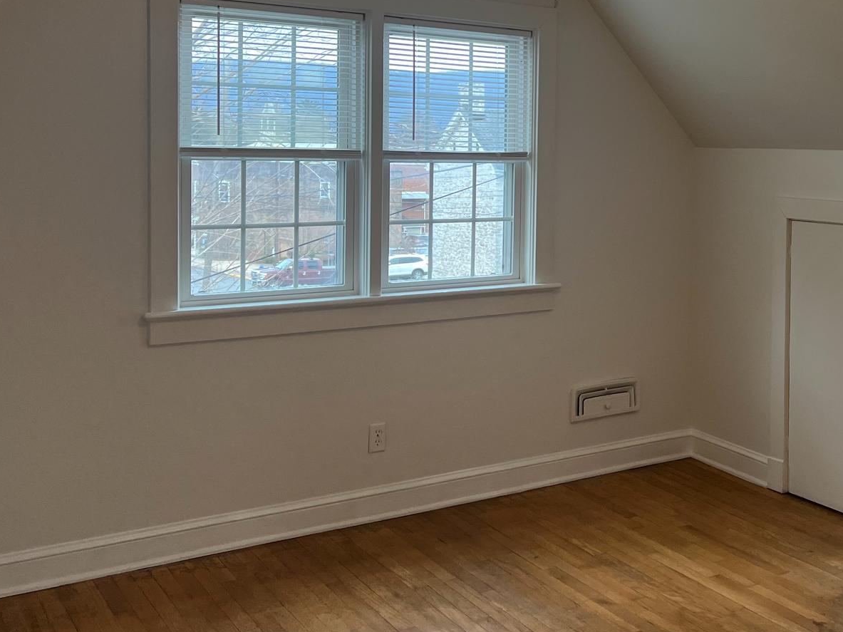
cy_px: 190
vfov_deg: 31.8
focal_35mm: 45
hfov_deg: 40.6
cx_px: 652
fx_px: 1096
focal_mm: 5.7
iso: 100
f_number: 1.5
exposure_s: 1/120
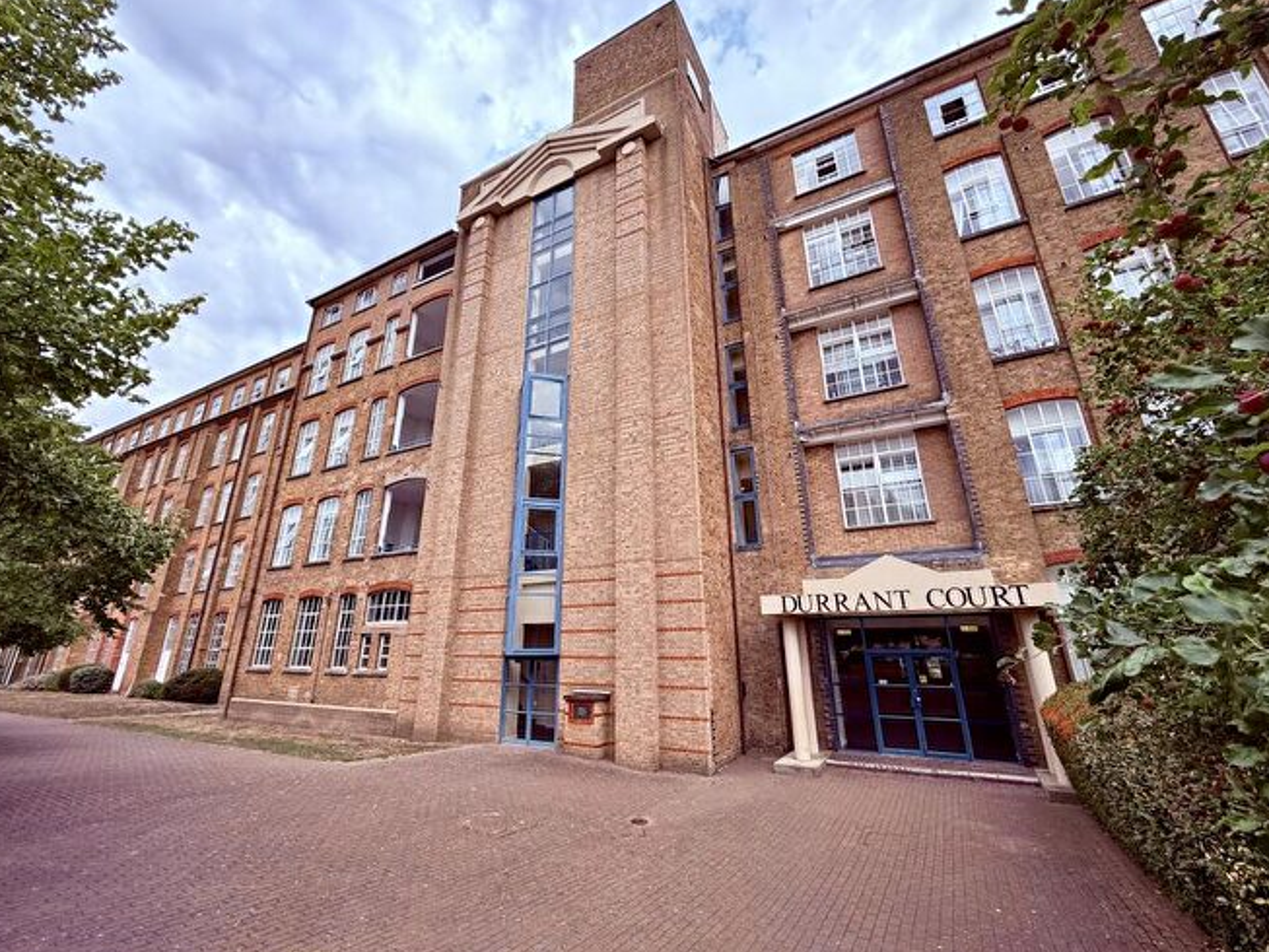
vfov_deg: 81.7
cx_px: 626
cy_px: 458
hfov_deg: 98.2
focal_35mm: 15
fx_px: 550
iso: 64
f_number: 2.2
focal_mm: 2.22
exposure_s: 1/361
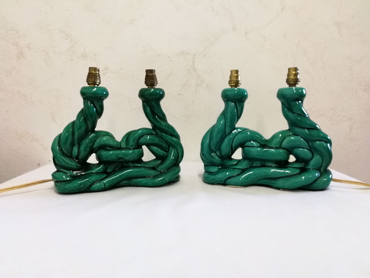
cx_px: 185
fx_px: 257
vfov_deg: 56.8
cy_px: 139
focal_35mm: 24
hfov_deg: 71.6
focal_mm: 2.38
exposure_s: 1/50
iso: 100
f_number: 2.2
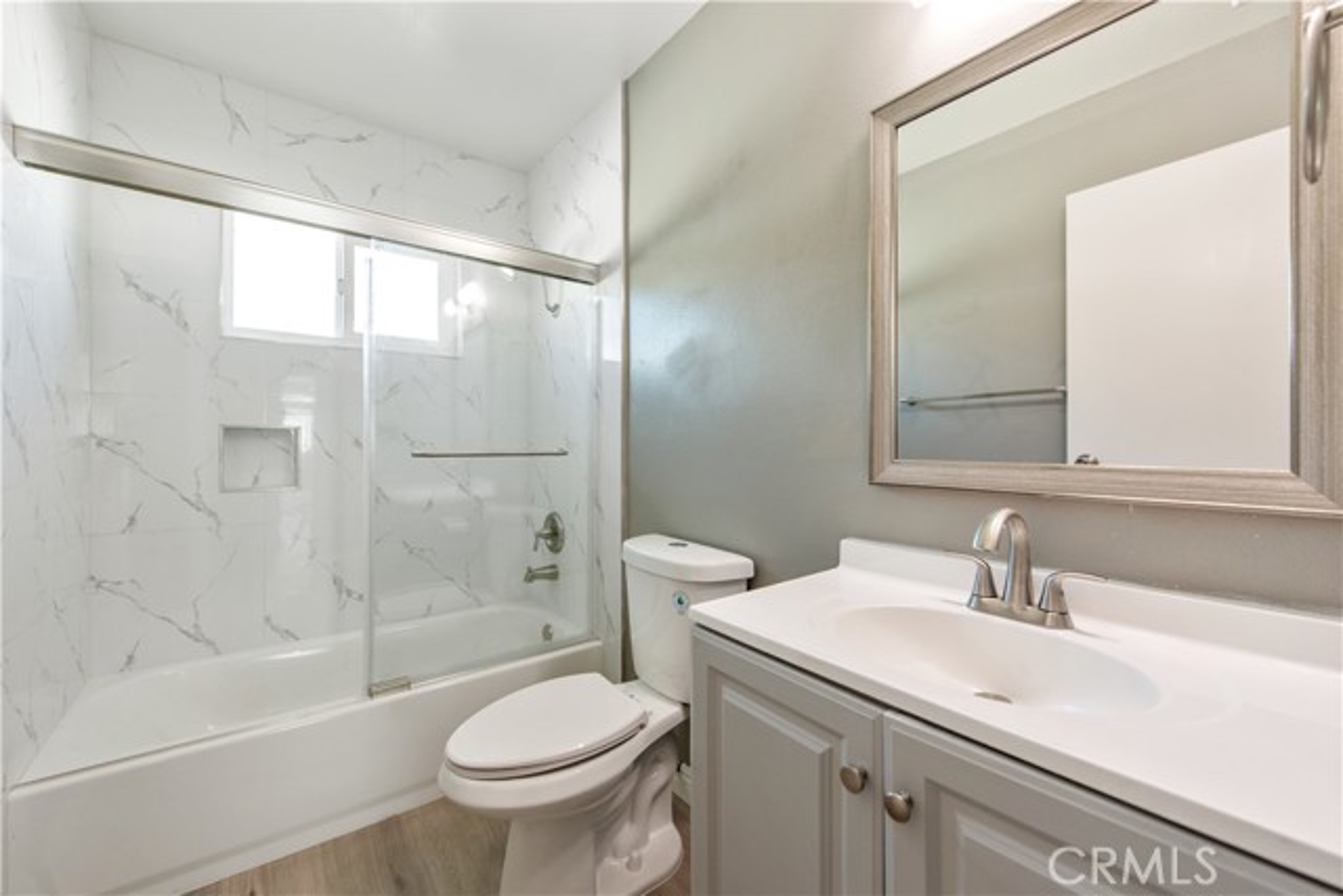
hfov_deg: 104.2
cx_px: 672
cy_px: 448
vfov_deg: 81.2
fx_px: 522
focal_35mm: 14
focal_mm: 14
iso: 400
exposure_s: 1/80
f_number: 4.5
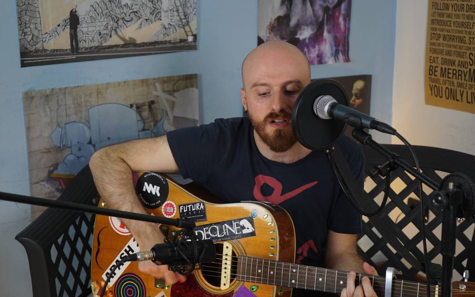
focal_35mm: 62
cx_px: 239
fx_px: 803
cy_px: 159
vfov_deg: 21.0
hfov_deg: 33.0
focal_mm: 60
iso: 640
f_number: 5.6
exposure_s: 1/60
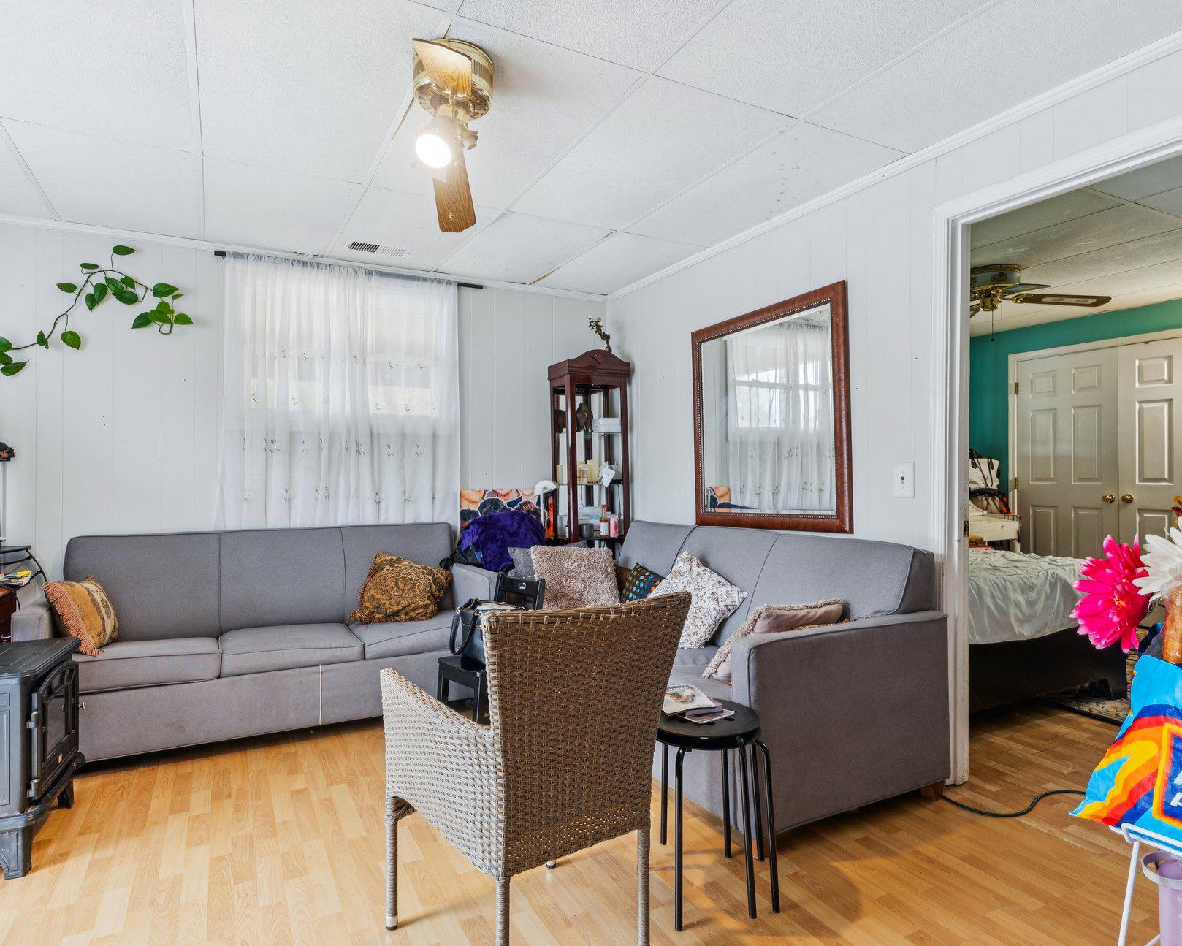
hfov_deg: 83.3
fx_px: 665
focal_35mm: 19
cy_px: 464
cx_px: 578
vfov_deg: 70.9
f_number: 8
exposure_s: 1/20
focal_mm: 16
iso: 640
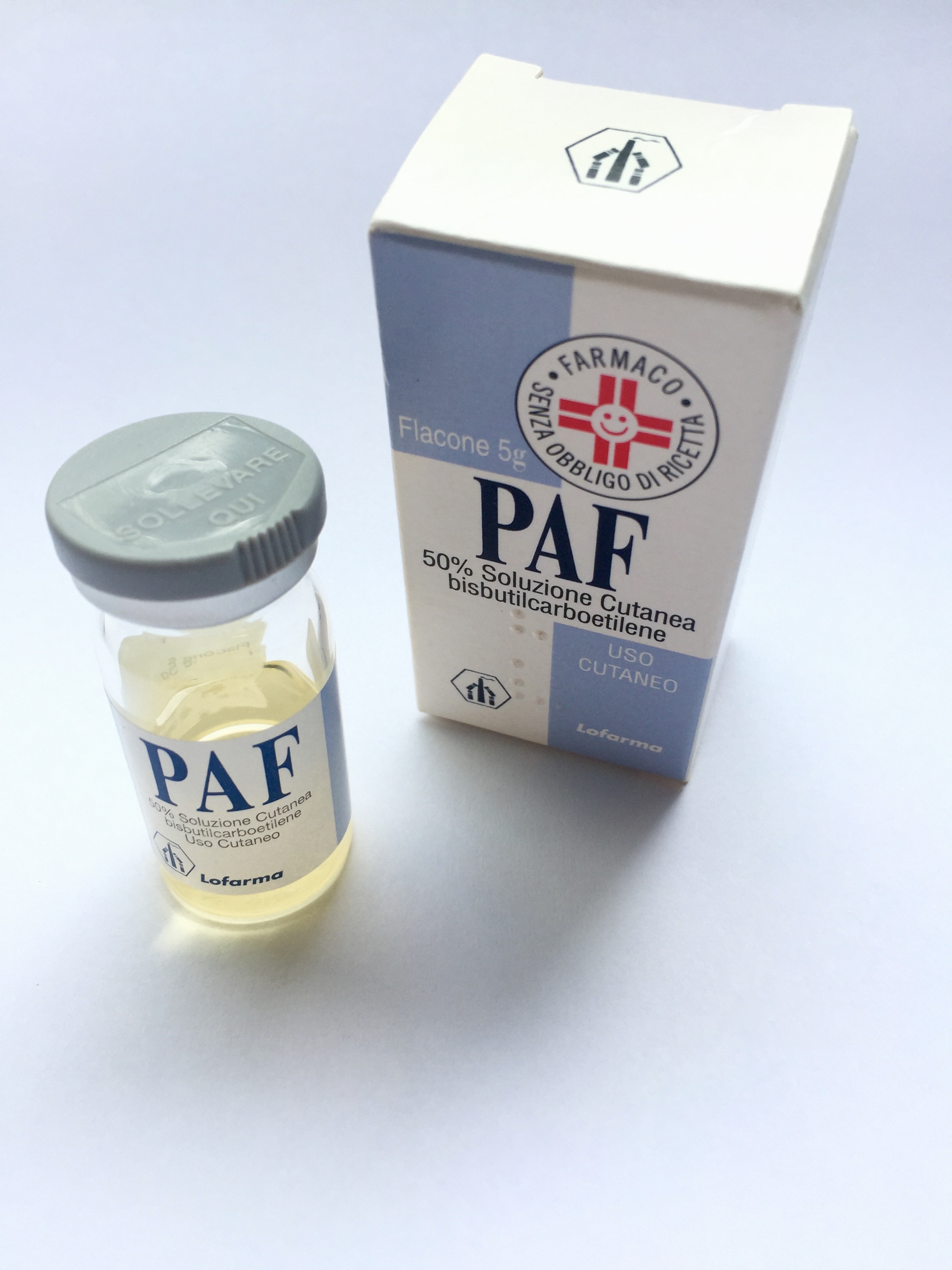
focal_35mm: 29
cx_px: 476
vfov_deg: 61.7
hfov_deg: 48.2
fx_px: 1063
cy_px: 635
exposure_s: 1/262
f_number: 2.2
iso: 32
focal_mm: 4.15
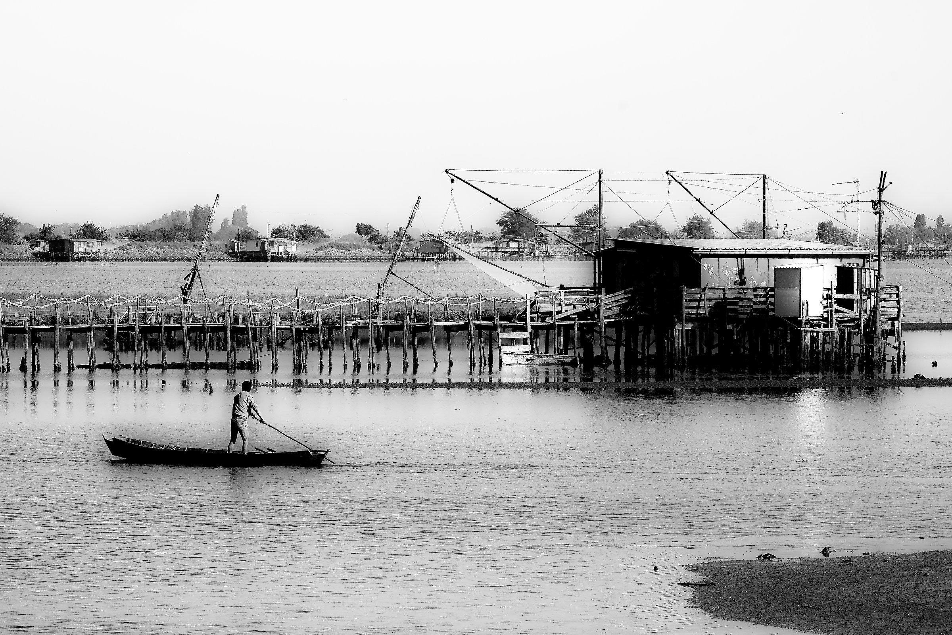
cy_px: 318
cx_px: 476
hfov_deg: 9.6
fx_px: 5659
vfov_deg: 6.4
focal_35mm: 214
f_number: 18
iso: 800
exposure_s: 1/300
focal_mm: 142.7
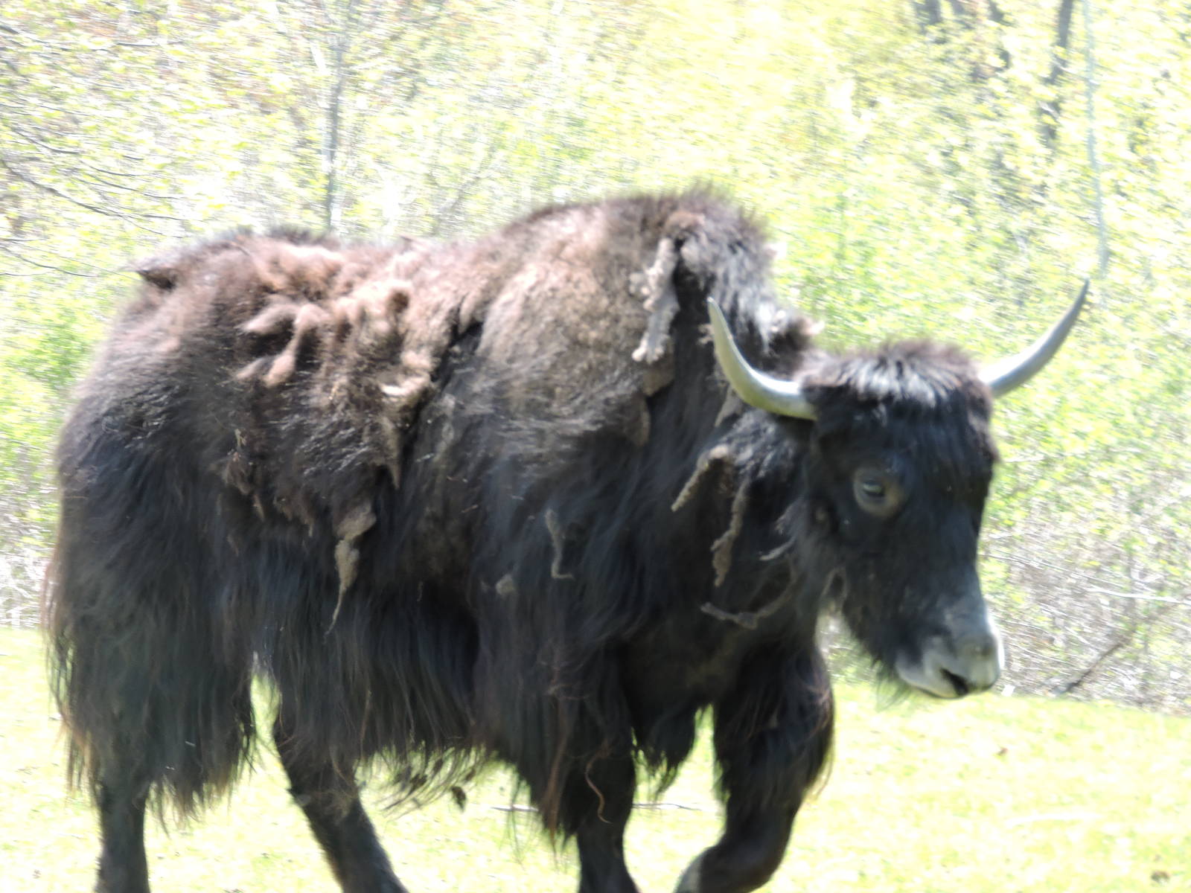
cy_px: 446
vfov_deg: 8.0
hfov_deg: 10.7
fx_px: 6365
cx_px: 596
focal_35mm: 185
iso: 200
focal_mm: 33
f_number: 4.6
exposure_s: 1/125
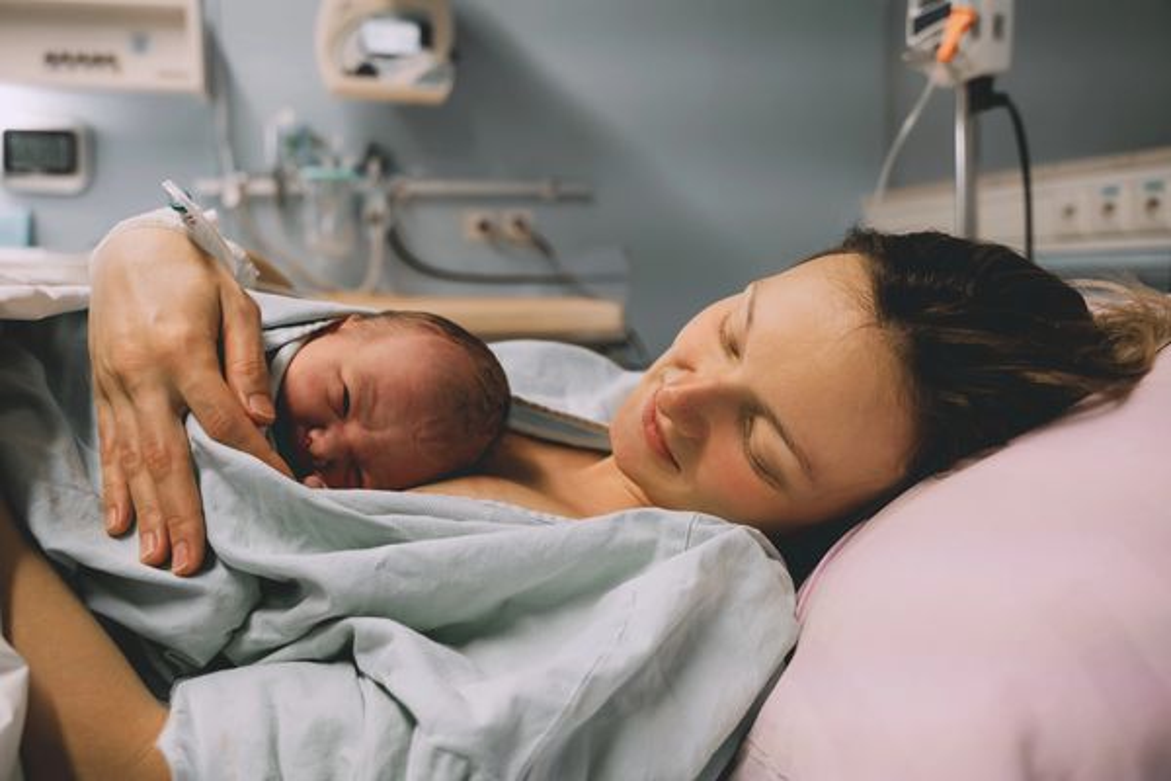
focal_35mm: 28
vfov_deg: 46.4
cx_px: 586
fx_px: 911
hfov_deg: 65.5
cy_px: 390
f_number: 4
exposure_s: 1/60
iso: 640
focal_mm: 28
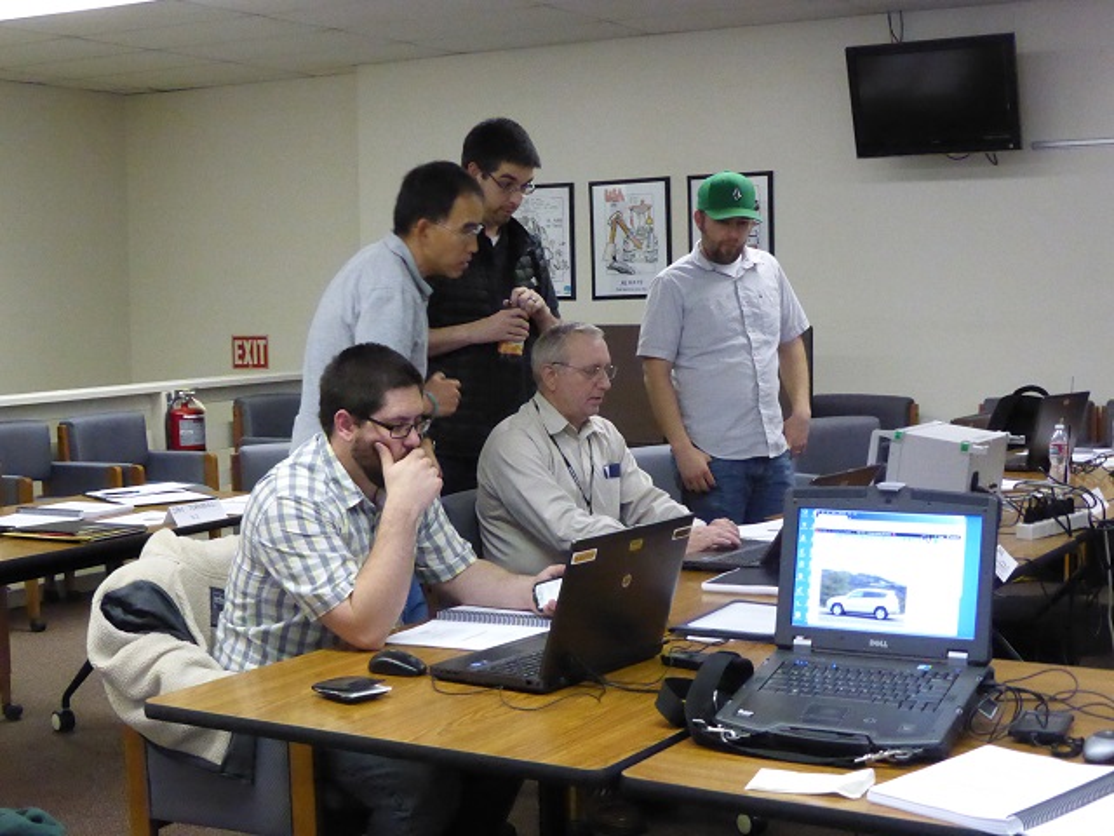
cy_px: 418
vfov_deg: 27.5
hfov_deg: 36.2
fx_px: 1706
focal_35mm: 53
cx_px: 557
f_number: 4.4
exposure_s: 1/100
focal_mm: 9
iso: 1600
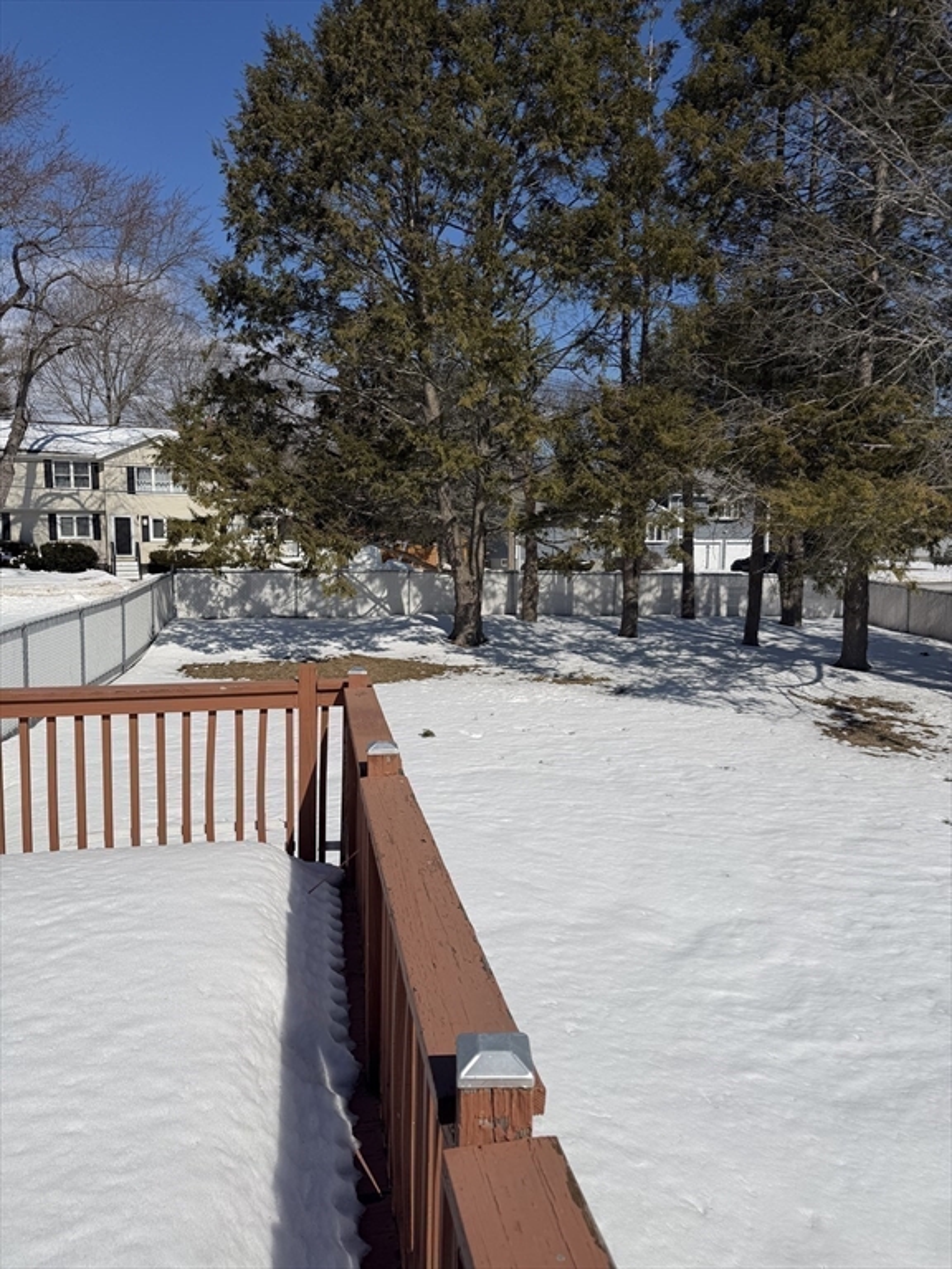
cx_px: 476
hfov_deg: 56.8
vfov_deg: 71.6
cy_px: 634
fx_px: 880
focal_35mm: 24
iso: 80
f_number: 1.78
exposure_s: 1/14286
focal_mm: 6.76
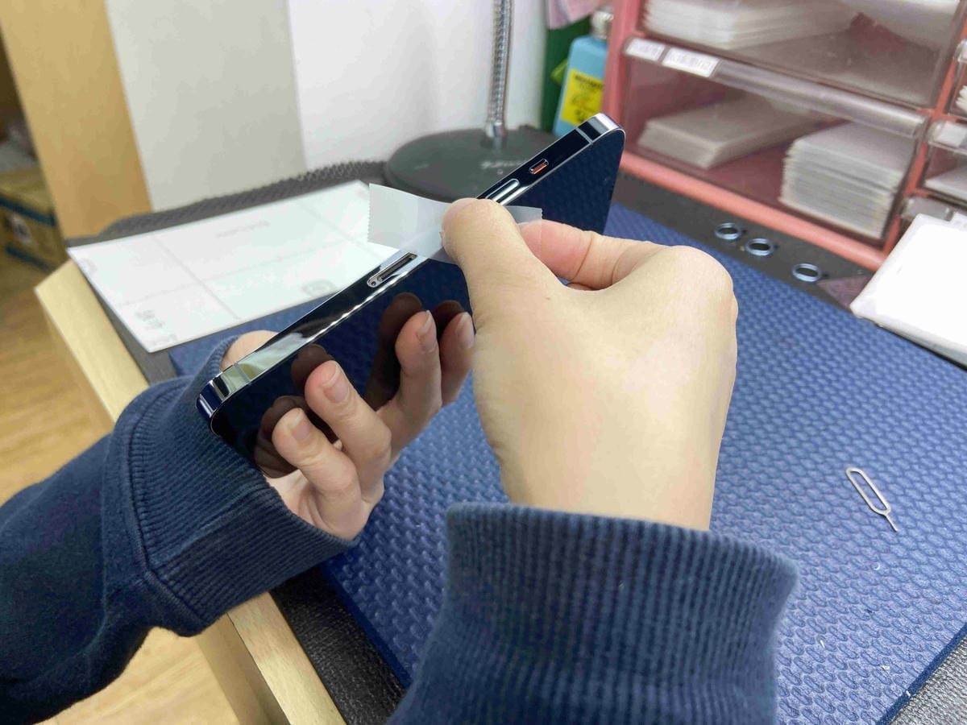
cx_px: 484
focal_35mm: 26
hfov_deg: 67.3
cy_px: 362
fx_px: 726
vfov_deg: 53.1
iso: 40
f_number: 1.8
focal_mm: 4.25
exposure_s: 1/120
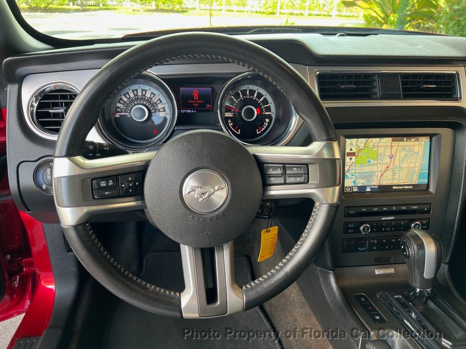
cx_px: 233
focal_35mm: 26
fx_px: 350
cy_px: 174
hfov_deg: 67.3
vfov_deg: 53.1
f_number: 1.5
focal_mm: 5.7
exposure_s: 1/121
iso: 80
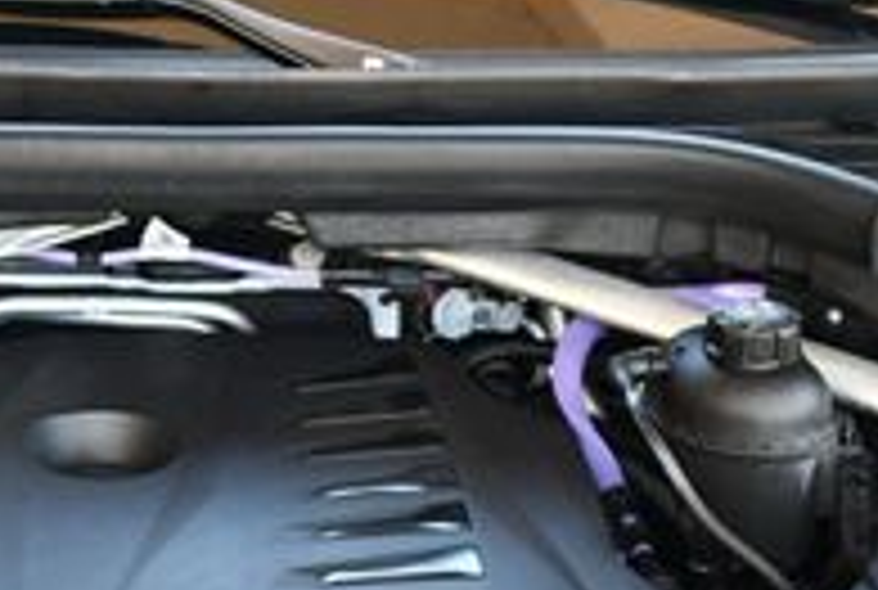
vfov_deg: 11.6
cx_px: 167
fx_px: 2884
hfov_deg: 17.2
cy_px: 567
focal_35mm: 118
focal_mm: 18
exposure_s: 1/250
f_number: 3.5
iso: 800
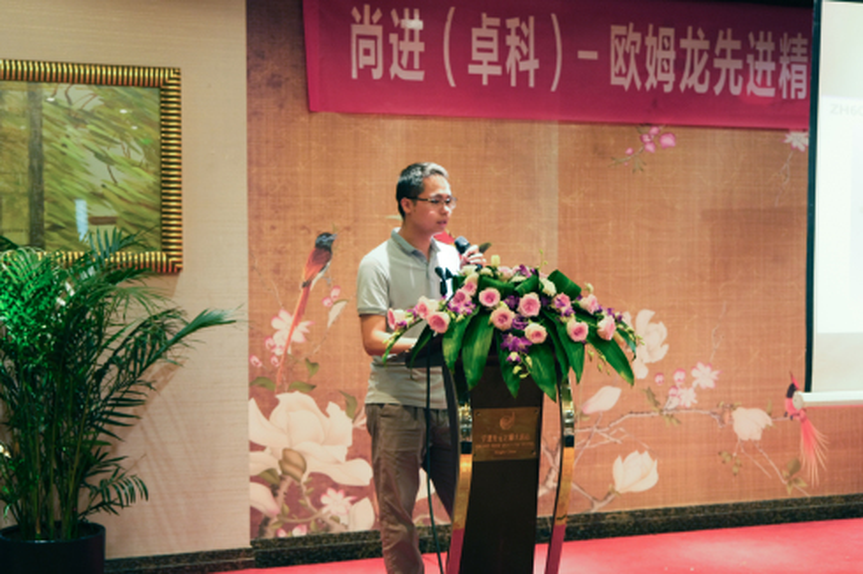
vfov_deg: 21.9
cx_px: 432
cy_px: 287
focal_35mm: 62
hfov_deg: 32.4
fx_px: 1485
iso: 12800
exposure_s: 1/200
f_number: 4
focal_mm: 41.1
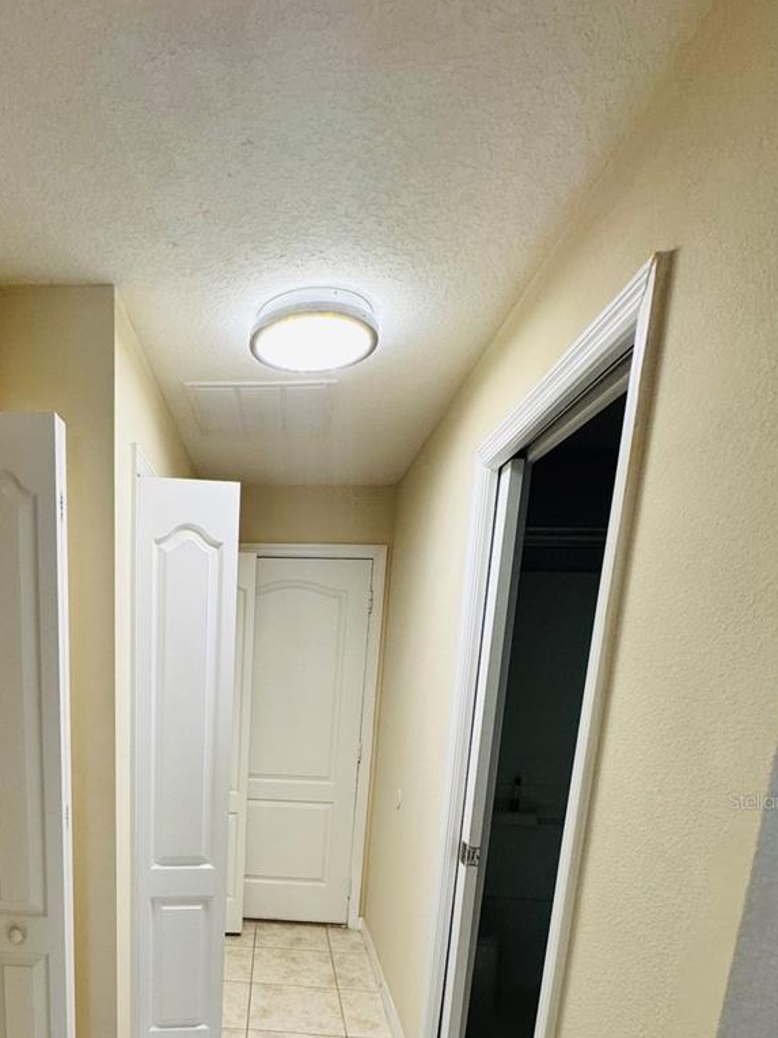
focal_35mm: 22
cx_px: 213
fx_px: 659
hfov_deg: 58.5
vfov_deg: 70.3
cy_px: 800
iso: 200
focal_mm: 2.22
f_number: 2.2
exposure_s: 1/120
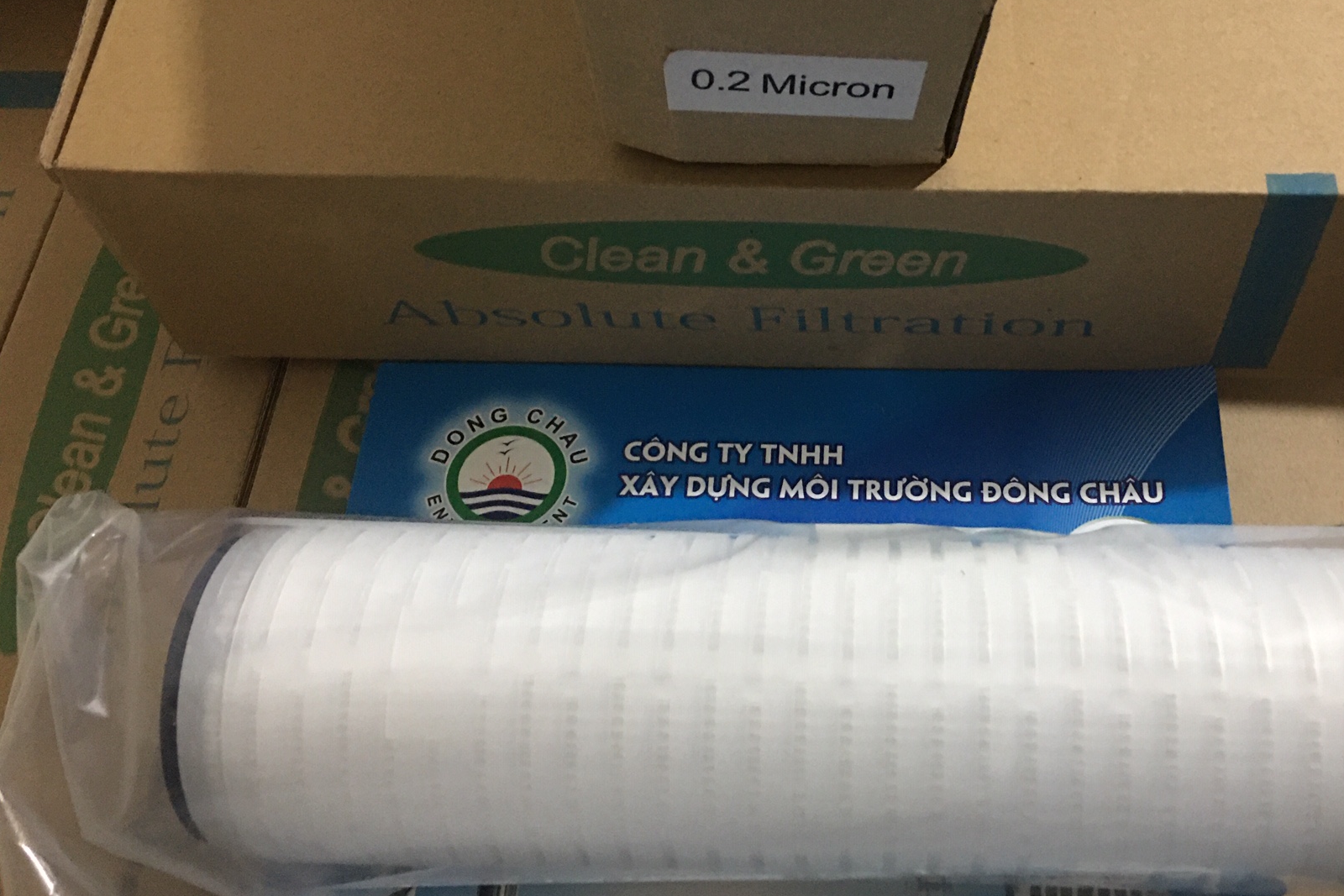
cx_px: 845
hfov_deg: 50.2
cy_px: 417
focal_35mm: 38
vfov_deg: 35.0
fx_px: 1419
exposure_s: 1/8
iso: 125
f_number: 2.2
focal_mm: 4.15
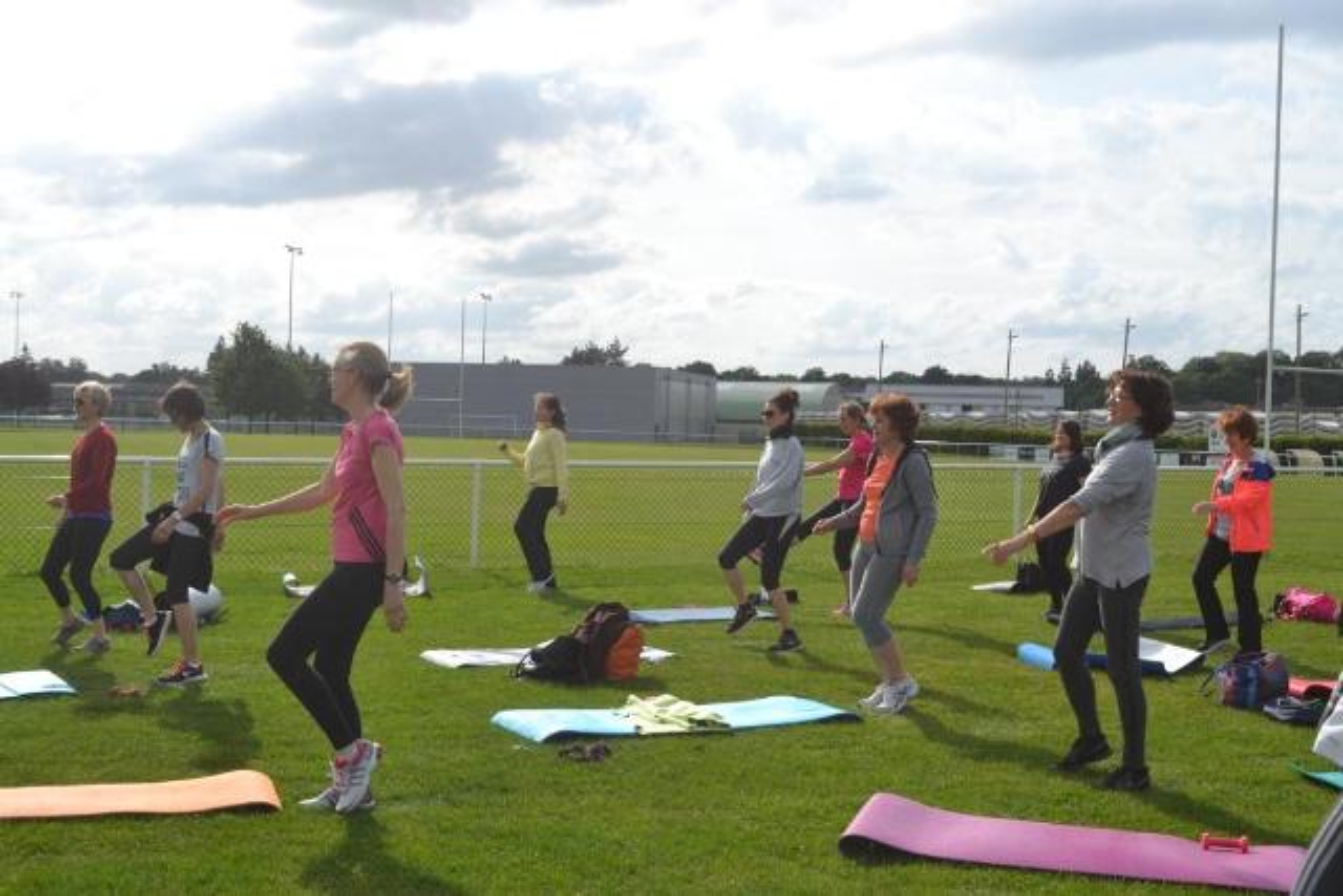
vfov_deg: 30.9
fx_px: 1623
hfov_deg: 45.0
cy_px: 448
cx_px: 672
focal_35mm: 44
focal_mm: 29
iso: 100
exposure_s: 1/320
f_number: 9
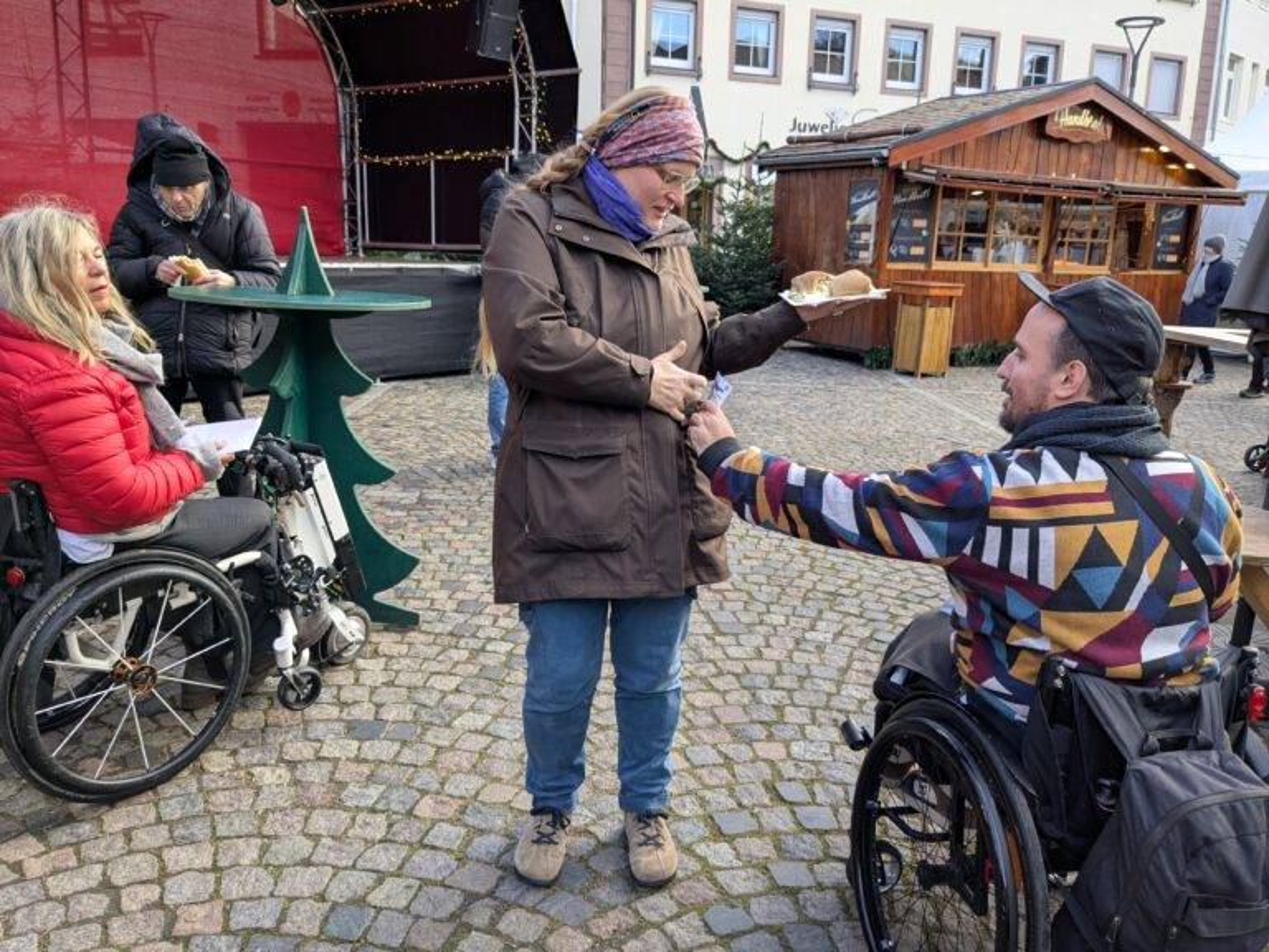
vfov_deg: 51.4
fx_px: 990
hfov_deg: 65.3
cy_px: 476
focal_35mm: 27
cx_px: 634
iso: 47
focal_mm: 4.38
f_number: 1.73
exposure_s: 1/200
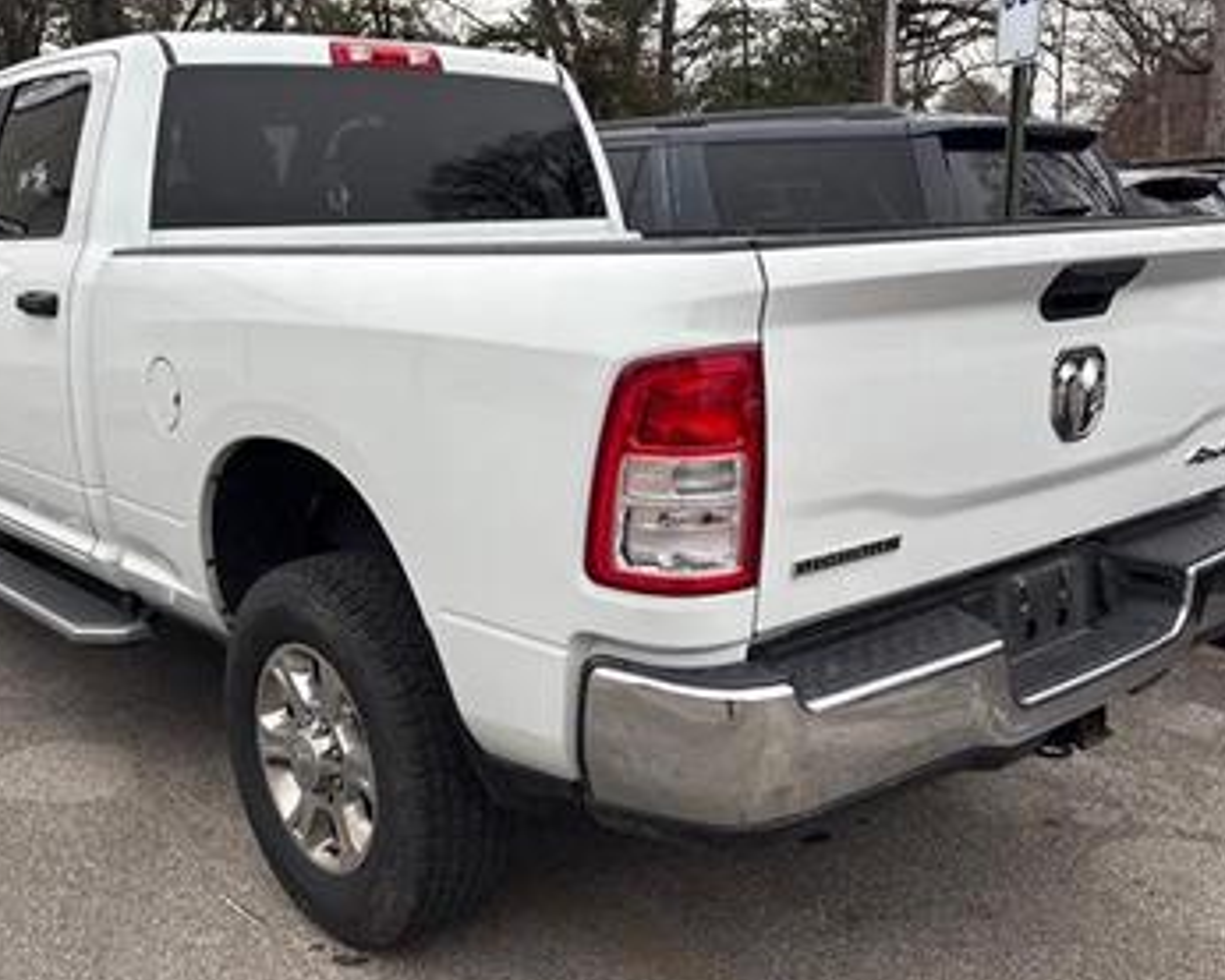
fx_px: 1342
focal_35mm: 37
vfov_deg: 40.1
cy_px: 488
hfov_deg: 49.0
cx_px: 552
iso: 50
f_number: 1.6
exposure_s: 1/414
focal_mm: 5.96
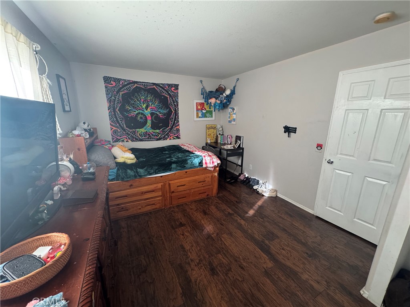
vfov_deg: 85.7
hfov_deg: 102.1
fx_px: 166
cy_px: 154
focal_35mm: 14
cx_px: 205
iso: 320
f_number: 2.2
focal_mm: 2.22
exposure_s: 1/92
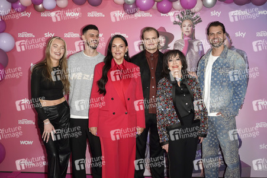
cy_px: 89
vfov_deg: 32.6
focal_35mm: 41
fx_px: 304
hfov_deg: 47.4
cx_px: 134
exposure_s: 1/160
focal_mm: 41
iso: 640
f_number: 6.3
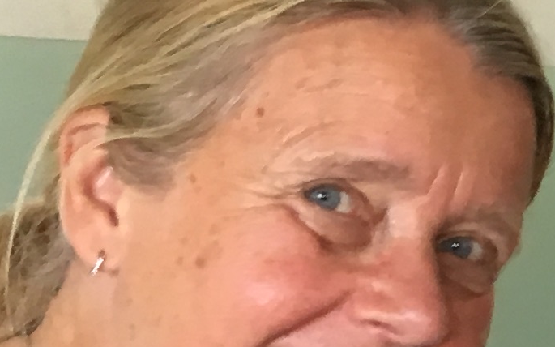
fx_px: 2737
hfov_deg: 10.9
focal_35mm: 181
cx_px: 969
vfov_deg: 7.0
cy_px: 720
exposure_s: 1/33
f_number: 2.2
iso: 100
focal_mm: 4.15
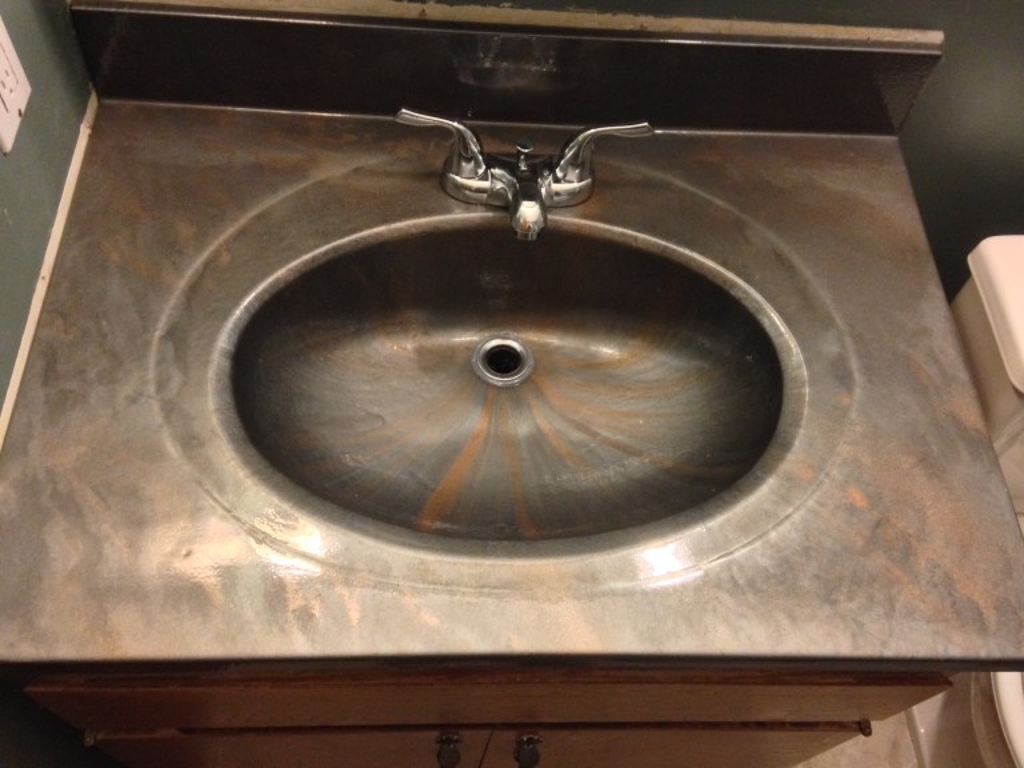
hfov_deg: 55.4
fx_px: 976
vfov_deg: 42.9
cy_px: 384
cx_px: 512
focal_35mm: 33
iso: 400
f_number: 2.4
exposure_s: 1/17
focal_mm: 4.12
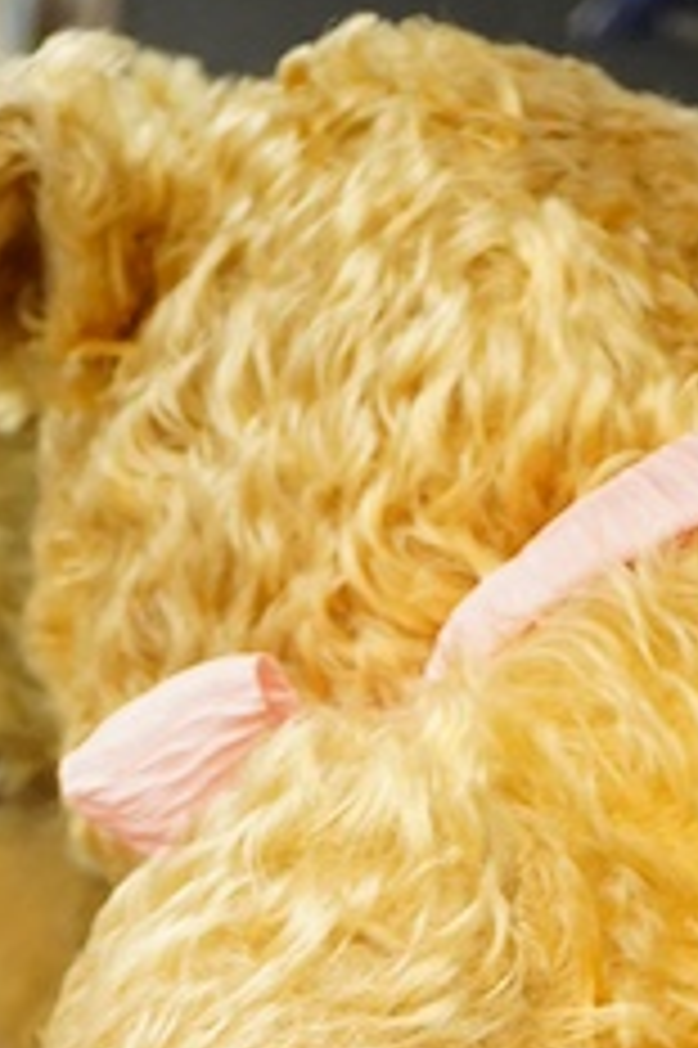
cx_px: 405
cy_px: 1525
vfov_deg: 11.4
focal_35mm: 174
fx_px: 5068
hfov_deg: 7.9
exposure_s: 1/125
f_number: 5.6
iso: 1250
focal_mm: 30
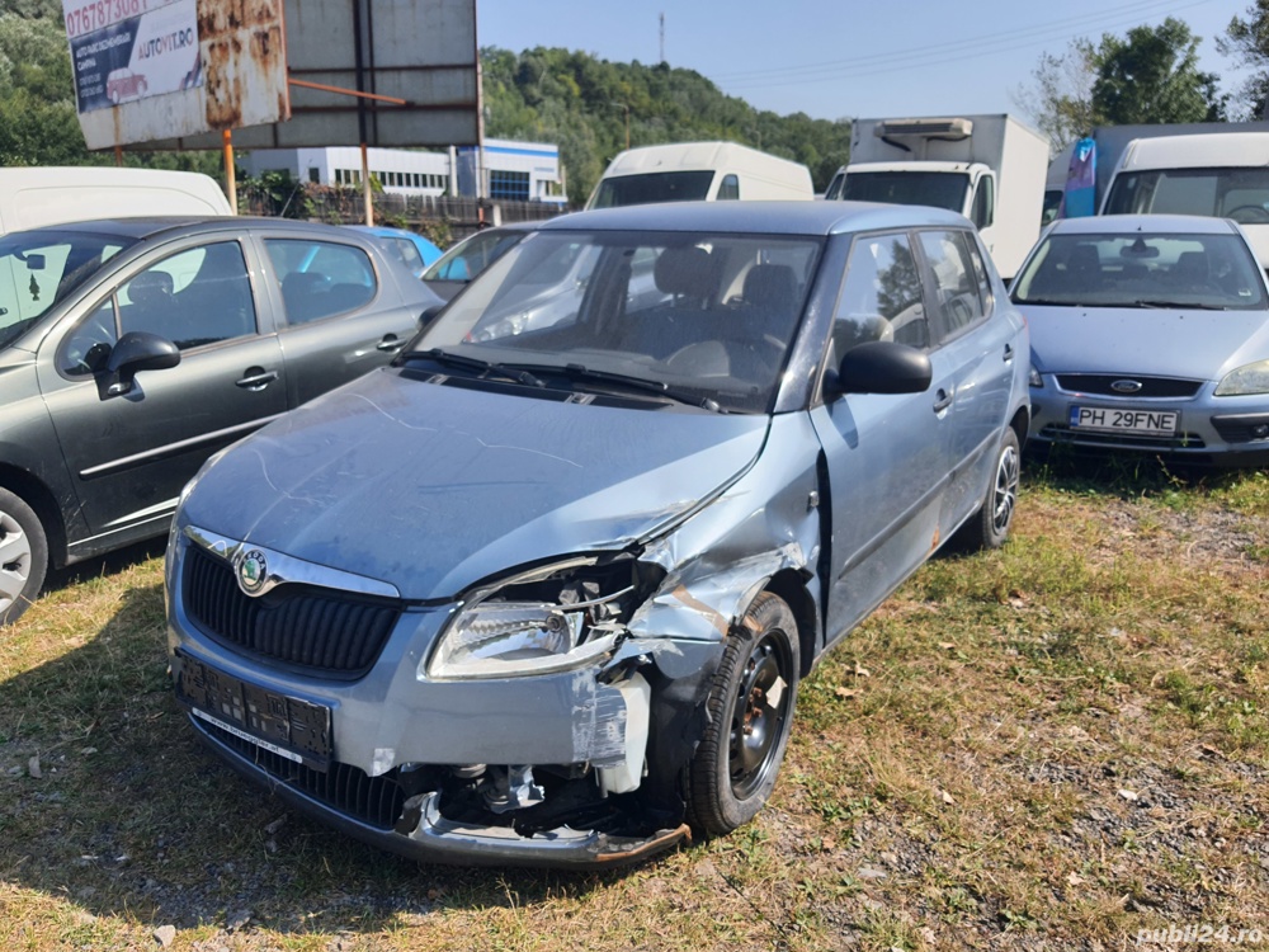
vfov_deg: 53.1
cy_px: 476
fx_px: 953
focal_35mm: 26
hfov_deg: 67.3
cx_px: 634
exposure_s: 1/2232
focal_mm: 4.32
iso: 50
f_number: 1.7
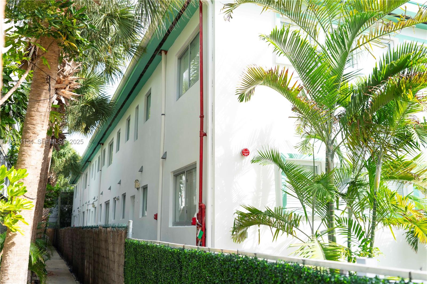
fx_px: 415
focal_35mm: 35
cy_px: 142
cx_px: 214
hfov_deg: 54.4
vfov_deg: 37.8
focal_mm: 35
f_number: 3.2
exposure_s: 1/1250
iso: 250
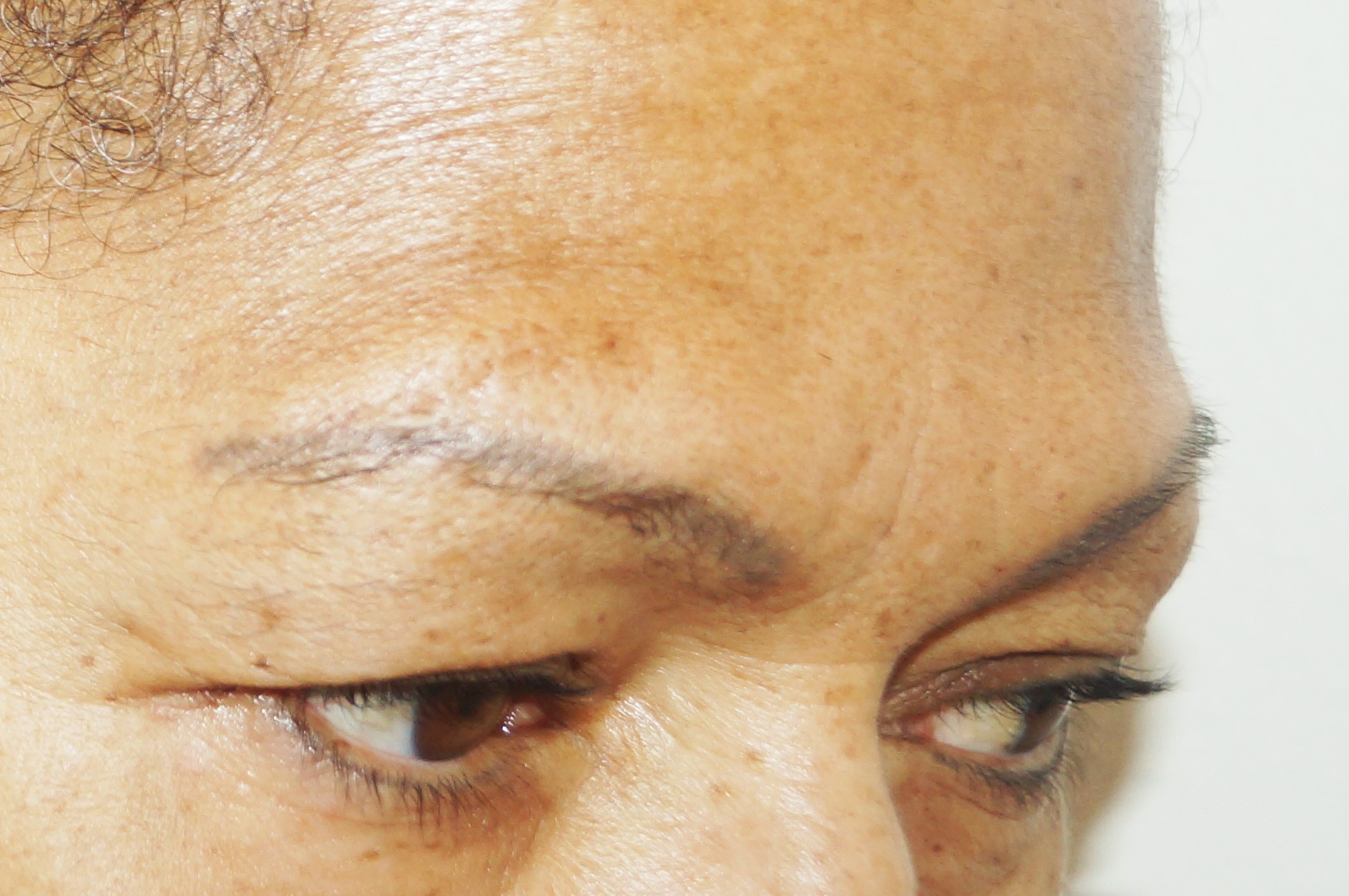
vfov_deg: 9.4
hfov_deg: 13.7
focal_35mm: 145
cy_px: 257
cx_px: -361
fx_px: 5428
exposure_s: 1/60
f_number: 4.5
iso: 320
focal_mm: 35
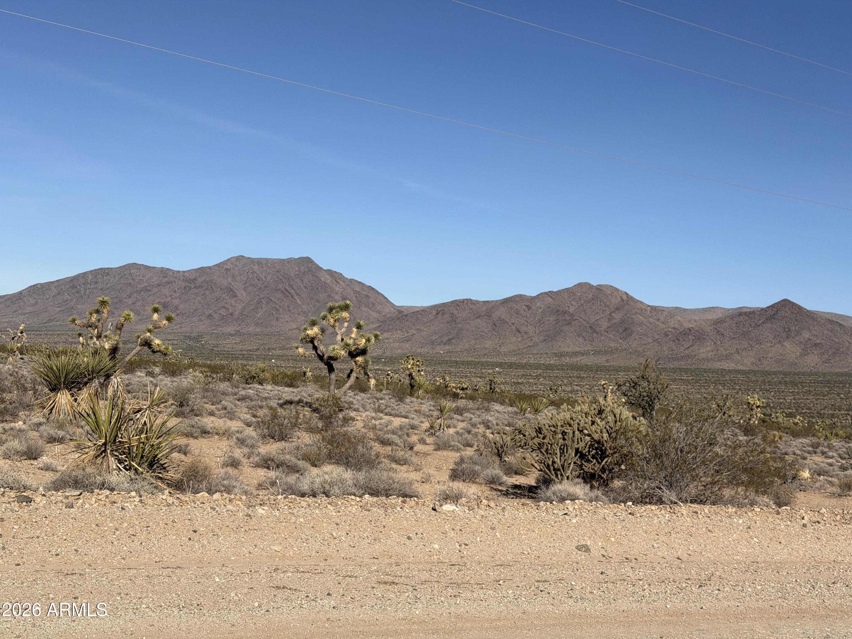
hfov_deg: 39.7
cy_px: 320
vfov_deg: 30.3
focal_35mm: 48
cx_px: 426
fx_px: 1181
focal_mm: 6.76
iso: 80
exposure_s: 1/11364
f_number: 1.78
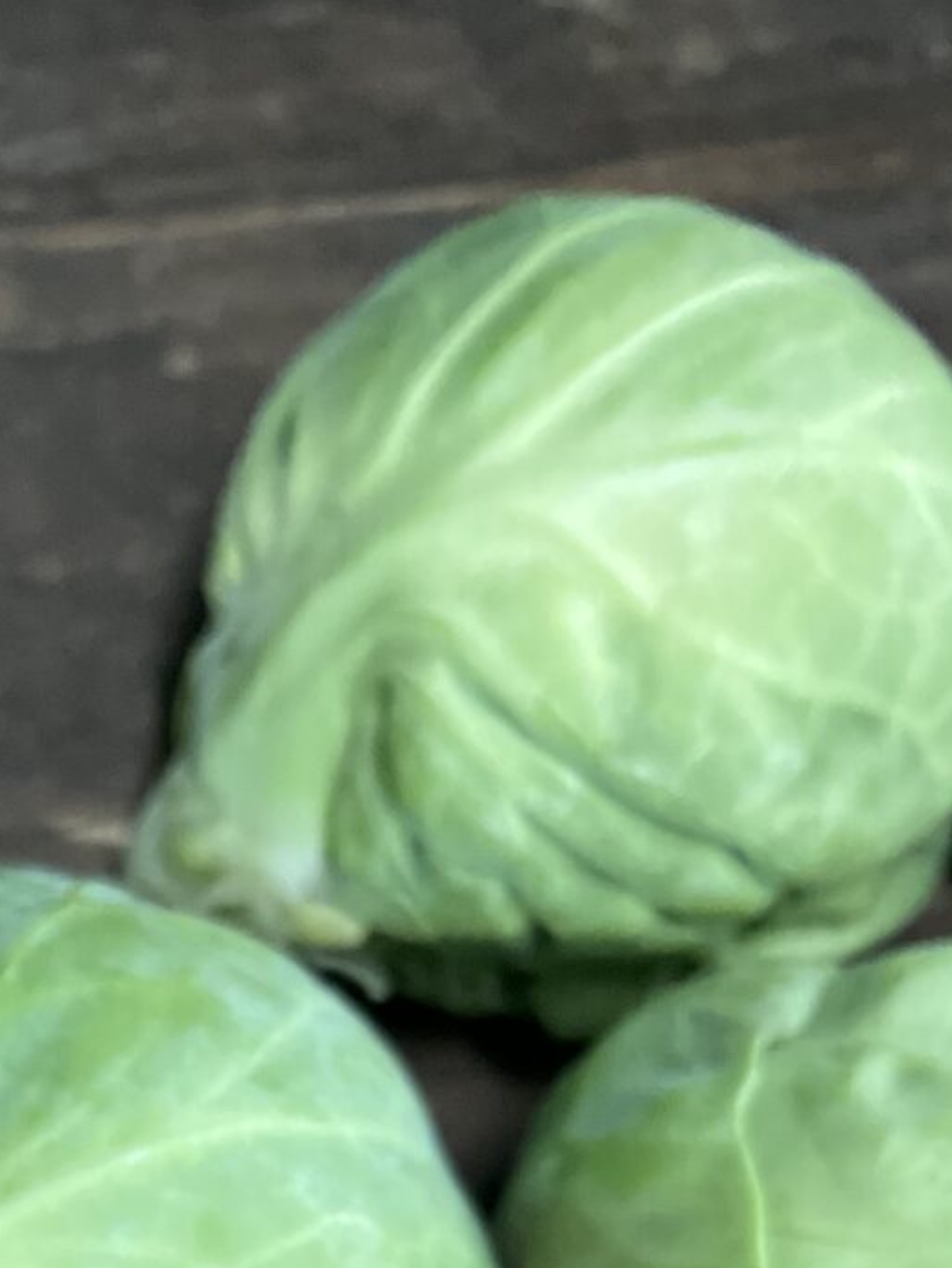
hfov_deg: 18.3
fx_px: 2859
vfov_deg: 22.0
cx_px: -57
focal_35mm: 78
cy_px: 1730
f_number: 1.8
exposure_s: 1/60
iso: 250
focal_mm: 3.99
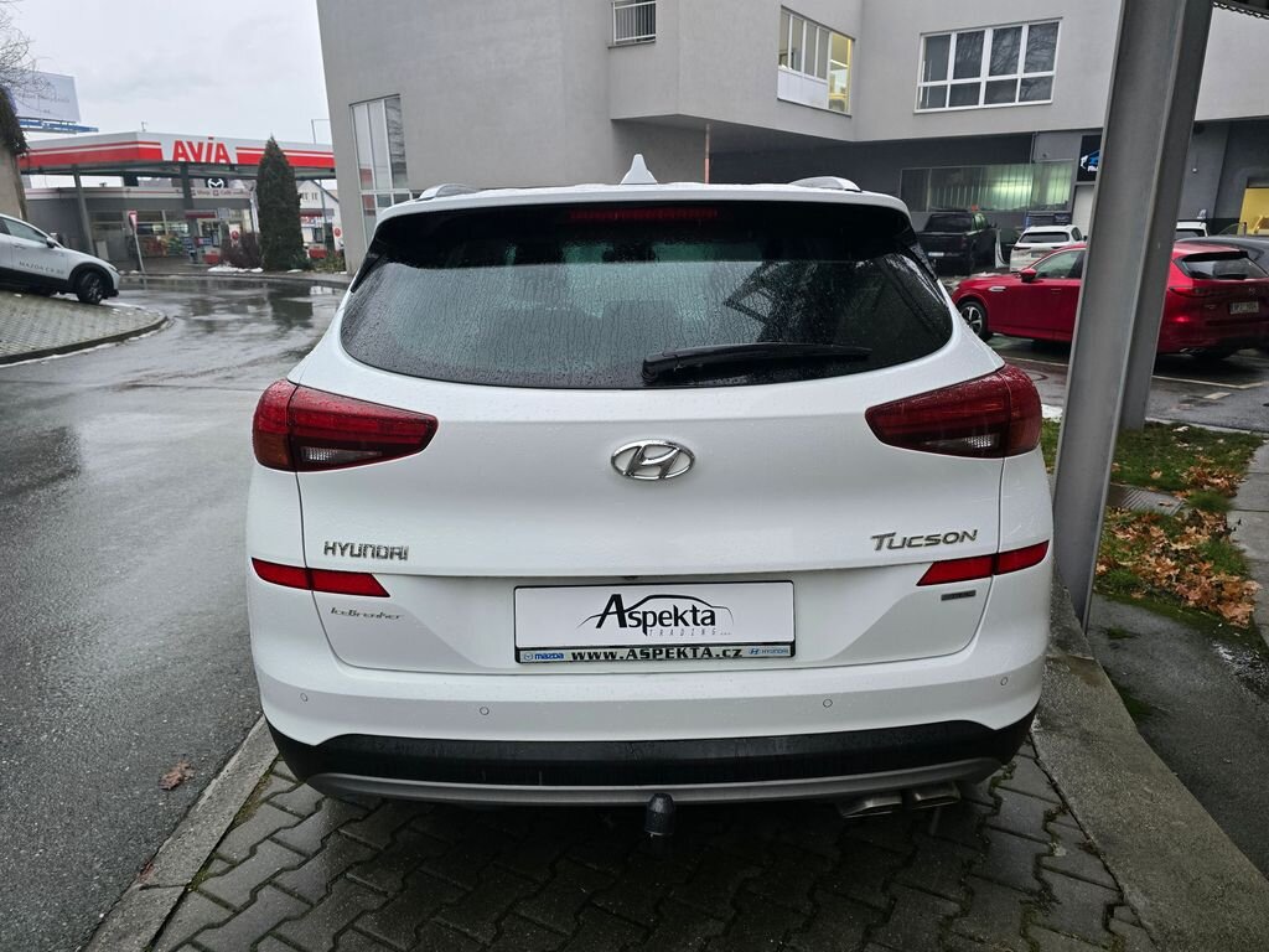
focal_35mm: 23
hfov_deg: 73.9
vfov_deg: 58.9
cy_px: 476
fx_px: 843
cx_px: 634
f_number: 1.7
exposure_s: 1/180
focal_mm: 6.3
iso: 125
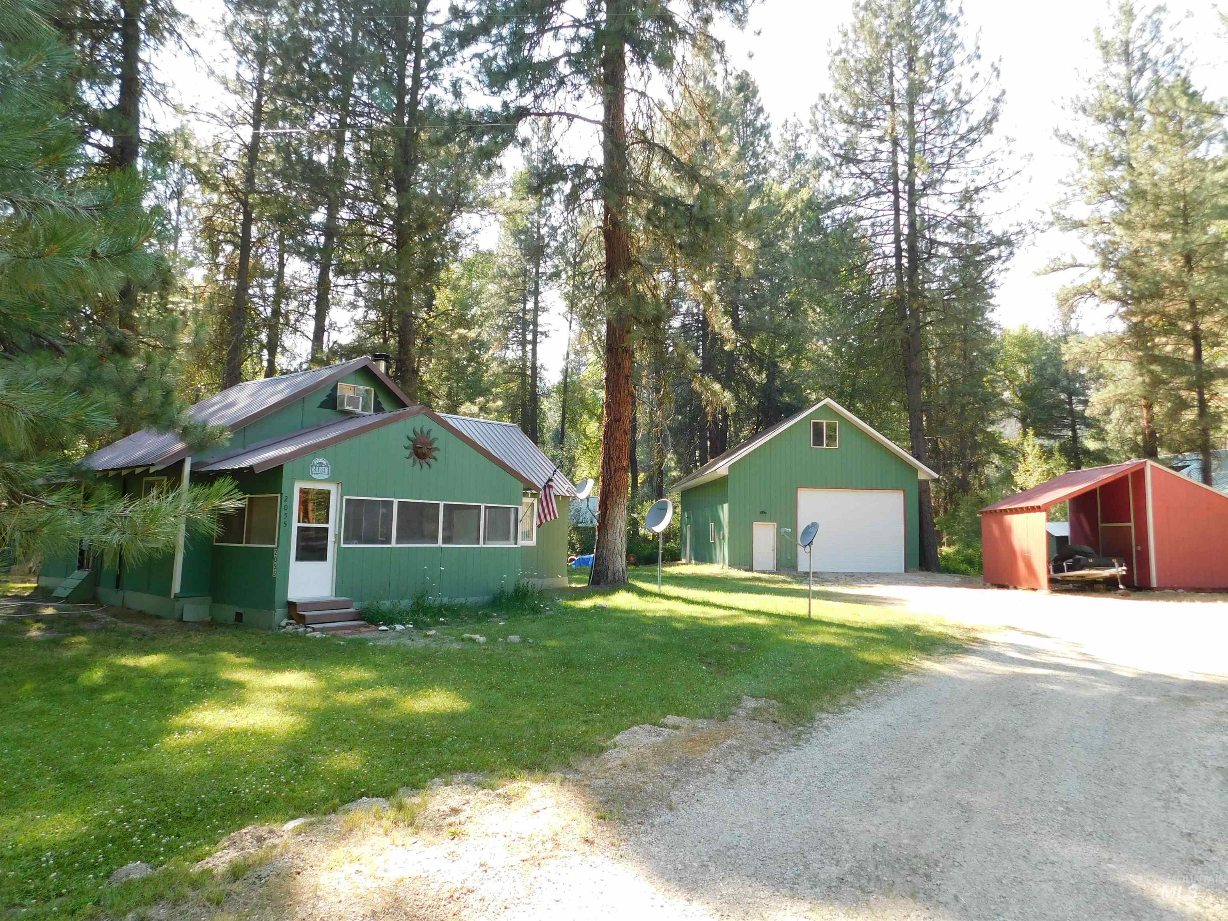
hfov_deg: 73.9
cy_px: 460
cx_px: 614
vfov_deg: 58.9
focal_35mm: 23
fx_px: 816
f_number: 3
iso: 125
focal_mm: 4
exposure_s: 1/200
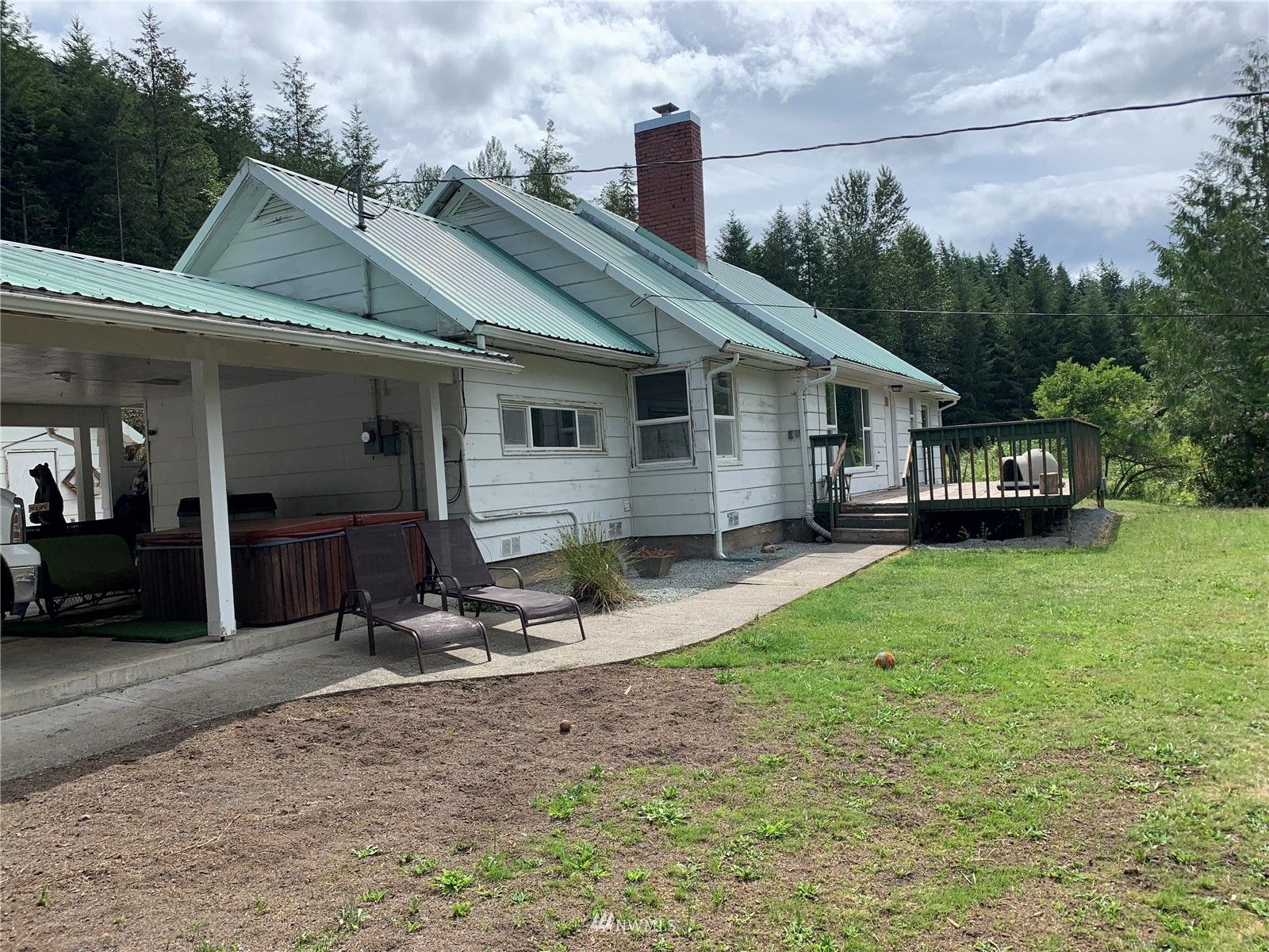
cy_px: 476
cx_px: 634
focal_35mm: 26
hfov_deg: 67.3
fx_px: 953
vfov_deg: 53.1
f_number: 1.8
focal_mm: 4.25
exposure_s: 1/3086
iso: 25
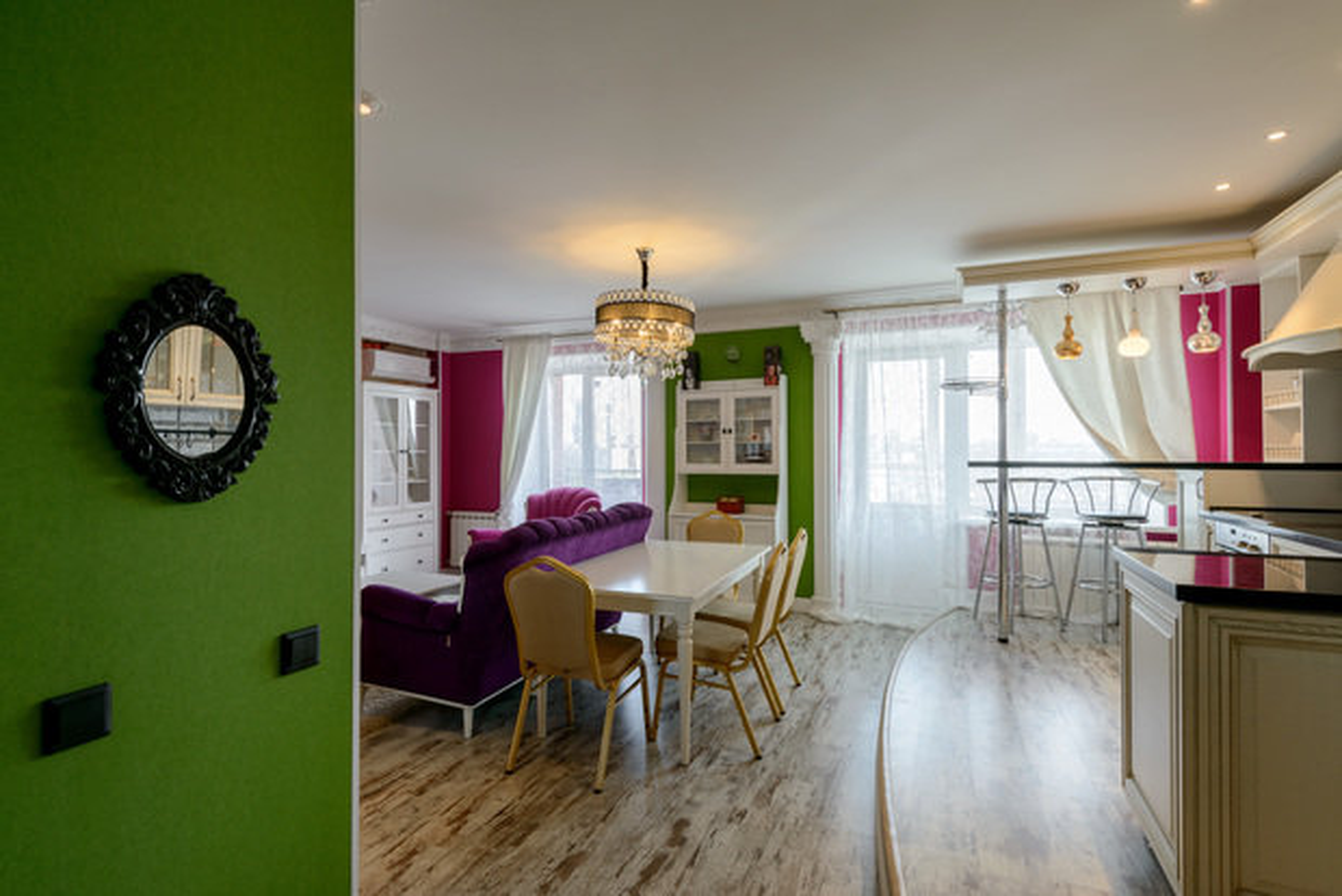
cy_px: 448
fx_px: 634
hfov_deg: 93.2
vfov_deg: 70.5
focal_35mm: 17
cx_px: 671
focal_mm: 17
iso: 100
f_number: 10
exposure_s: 1/6
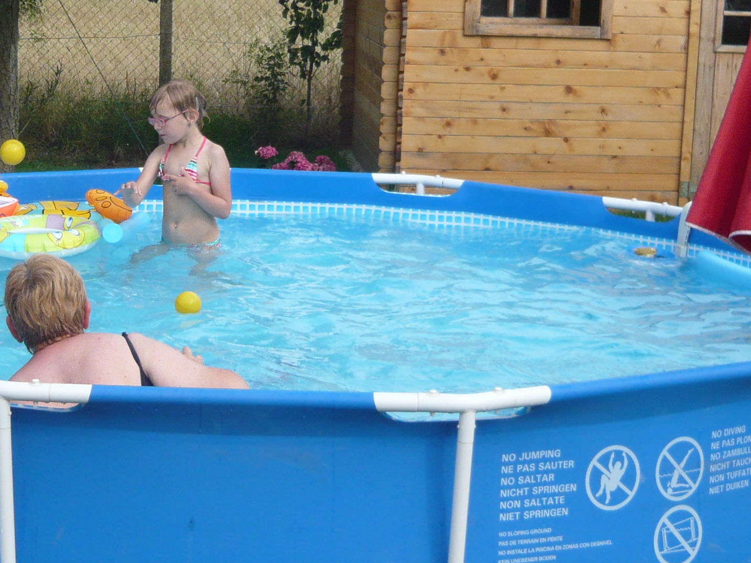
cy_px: 291
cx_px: 252
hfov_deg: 23.7
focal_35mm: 82
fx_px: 1779
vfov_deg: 18.0
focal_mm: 5.8
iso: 100
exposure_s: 1/640
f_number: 3.1
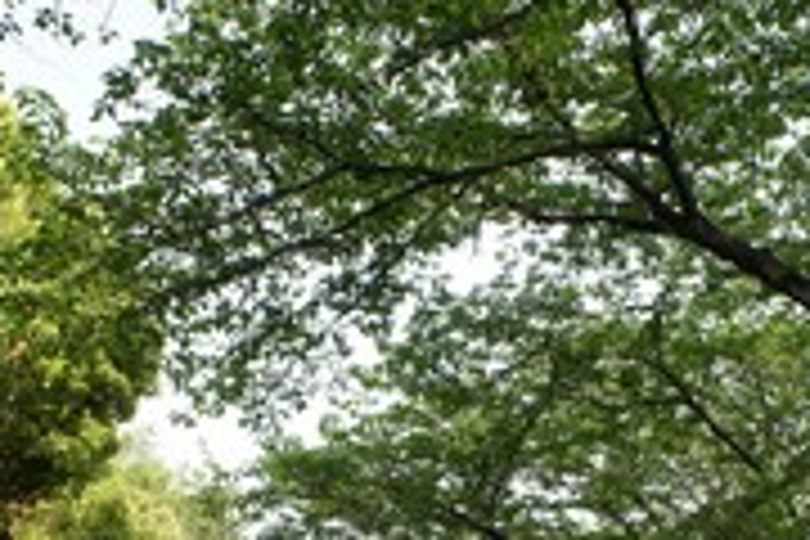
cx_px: 382
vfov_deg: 21.9
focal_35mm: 60
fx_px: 1350
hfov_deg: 33.4
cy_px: 526
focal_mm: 18
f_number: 7.1
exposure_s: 1/125
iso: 200
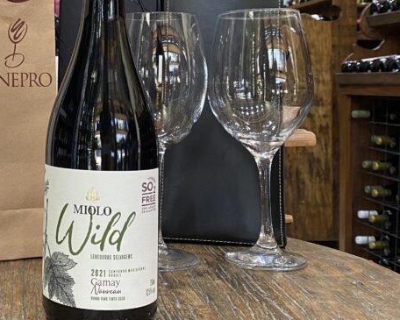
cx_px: 46
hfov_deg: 31.6
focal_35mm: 57
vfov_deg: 26.3
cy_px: 71
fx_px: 675
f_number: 1.8
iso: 200
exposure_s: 1/60
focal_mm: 4.25
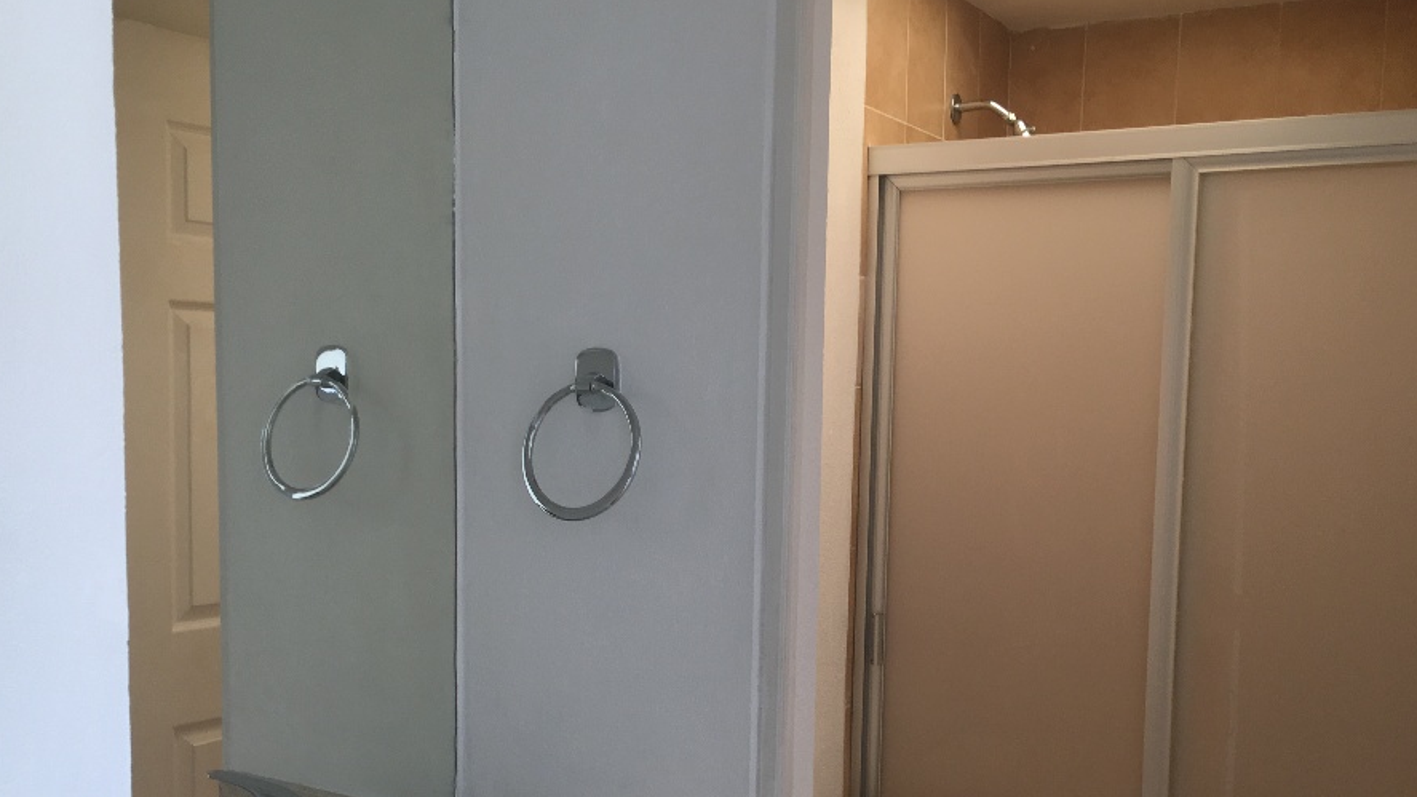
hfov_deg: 52.7
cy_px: 554
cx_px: 754
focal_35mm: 38
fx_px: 1428
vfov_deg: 30.9
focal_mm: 4.15
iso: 40
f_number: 2.2
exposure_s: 1/120
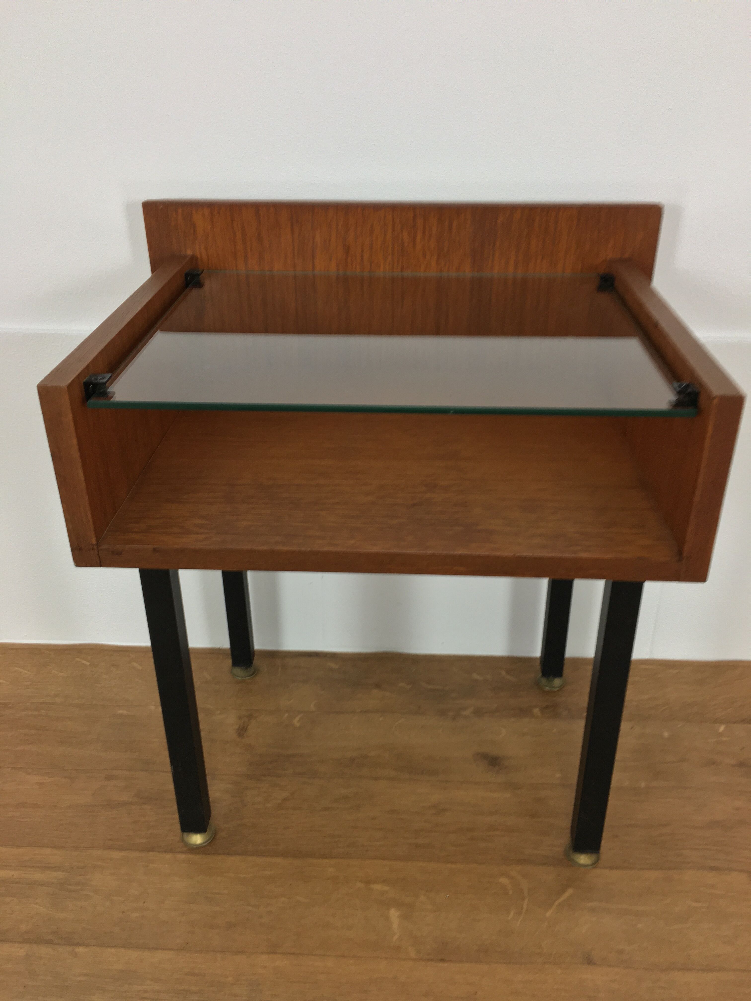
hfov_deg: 48.2
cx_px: 376
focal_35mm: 29
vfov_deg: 61.7
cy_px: 500
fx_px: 839
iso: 50
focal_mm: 4.15
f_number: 2.2
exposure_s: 1/33
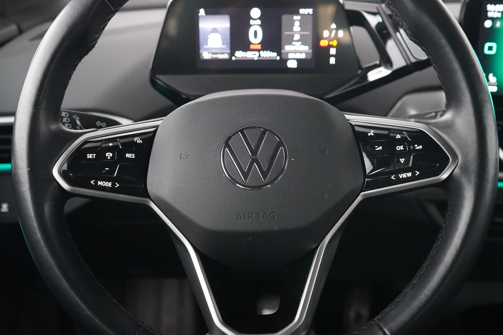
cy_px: 168
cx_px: 252
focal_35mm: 42
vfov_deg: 31.9
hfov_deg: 46.4
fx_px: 587
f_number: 3.5
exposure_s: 1/15
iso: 6400
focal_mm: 28
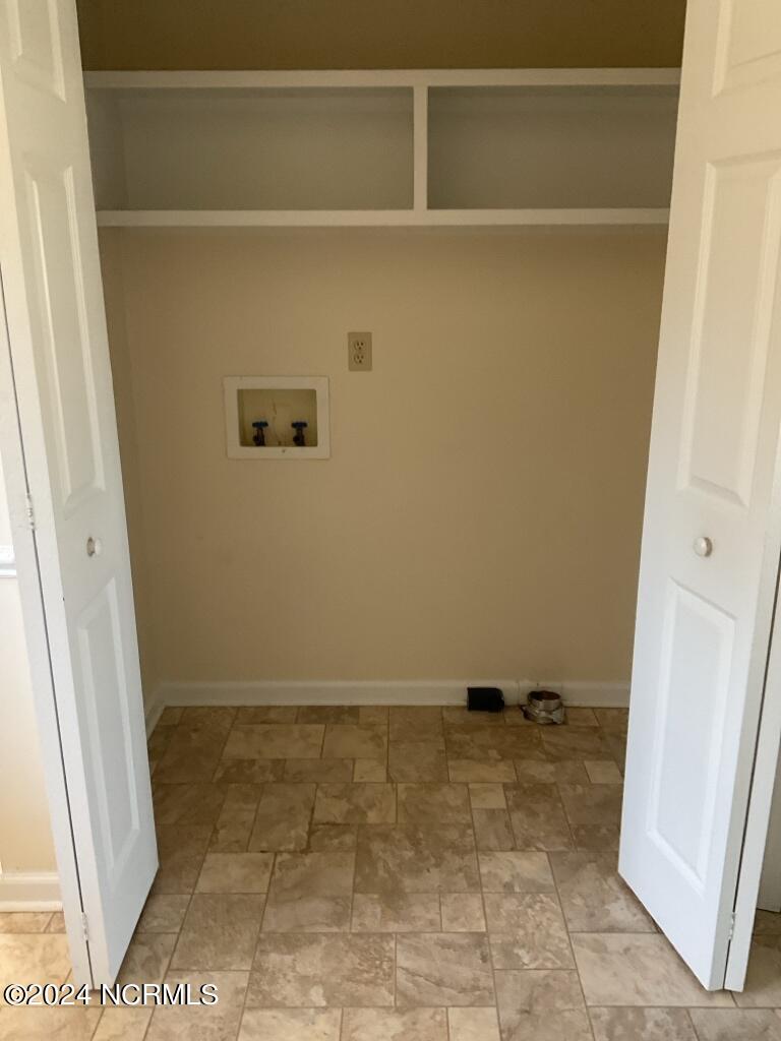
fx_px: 872
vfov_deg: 61.7
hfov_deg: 48.2
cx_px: 390
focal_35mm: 29
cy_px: 520
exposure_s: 1/60
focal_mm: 3
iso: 125
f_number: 1.8
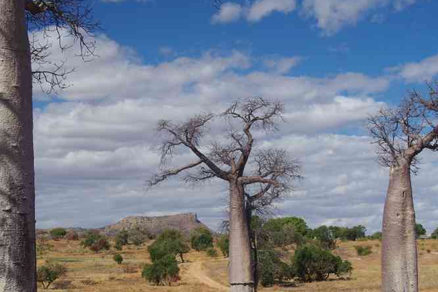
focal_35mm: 79
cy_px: 216
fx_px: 958
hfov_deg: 25.7
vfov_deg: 17.2
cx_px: 181
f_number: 11
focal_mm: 35
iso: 200
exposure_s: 1/125
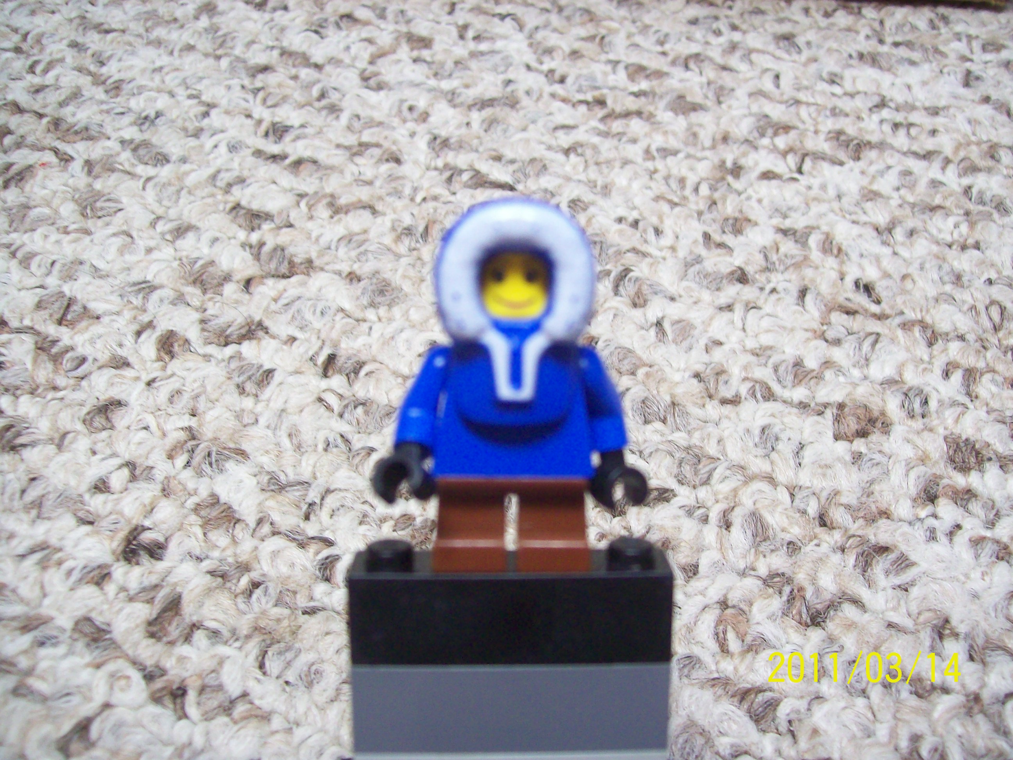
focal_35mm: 36
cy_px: 380
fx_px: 1054
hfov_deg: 51.4
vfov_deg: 39.7
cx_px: 506
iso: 160
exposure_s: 1/12.4
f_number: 2.7
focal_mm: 6
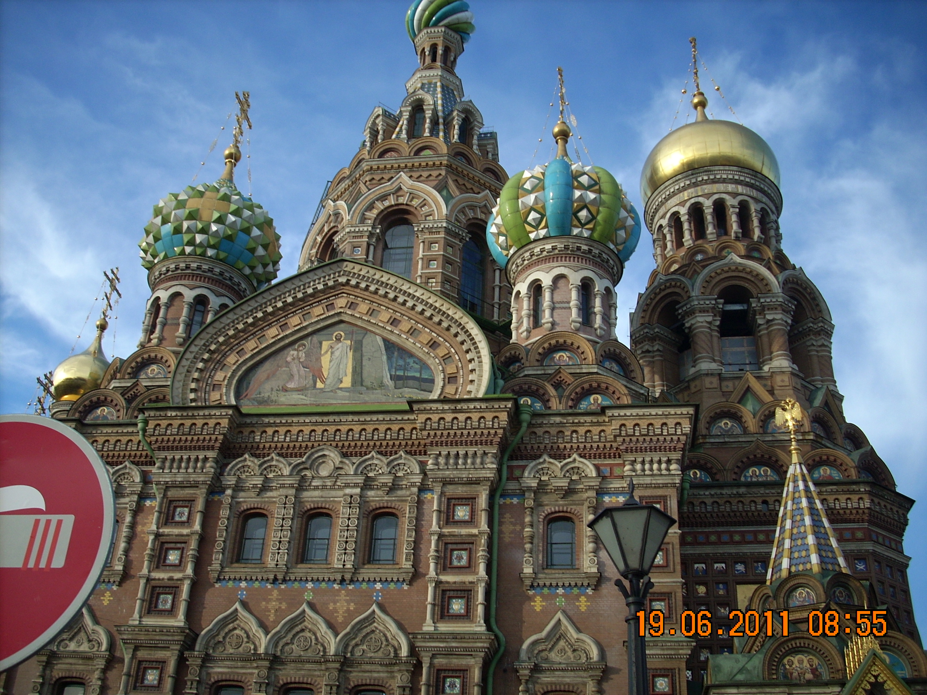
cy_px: 348
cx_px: 464
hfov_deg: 50.1
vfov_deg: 38.7
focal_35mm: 37
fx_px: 991
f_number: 2.8
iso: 64
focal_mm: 6.2
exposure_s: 1/354
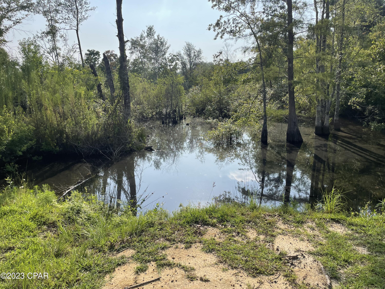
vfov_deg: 53.1
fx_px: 289
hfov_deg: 67.3
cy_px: 144
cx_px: 192
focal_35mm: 26
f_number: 1.6
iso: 32
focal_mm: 4.2
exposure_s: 1/2681
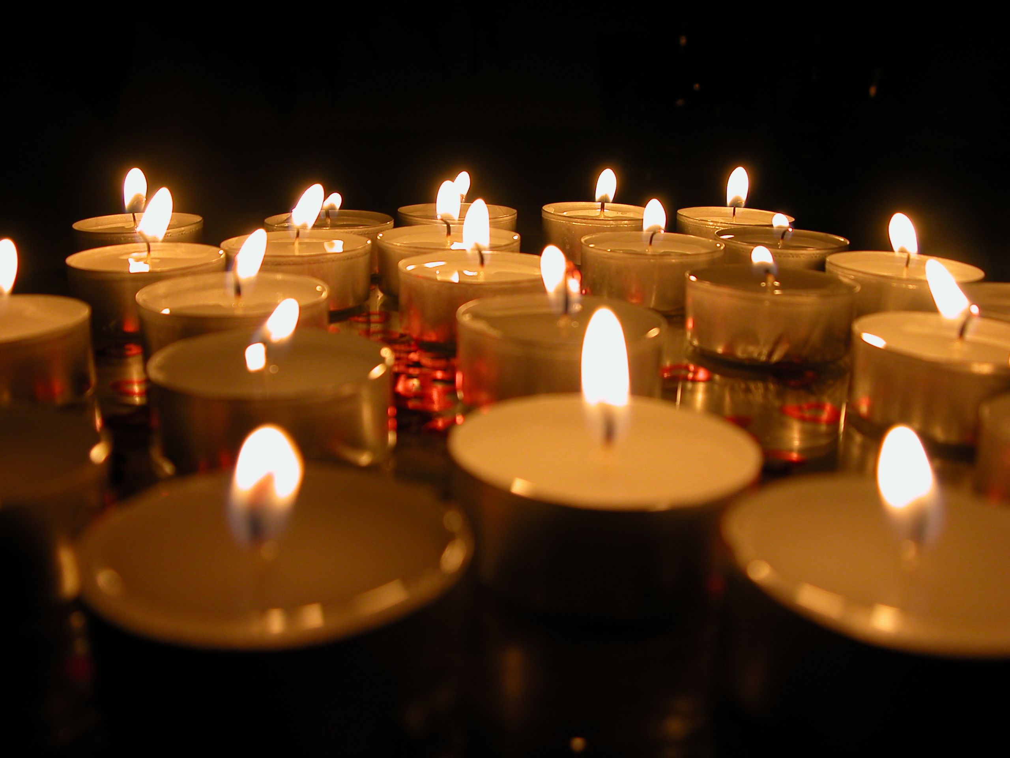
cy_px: 379
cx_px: 505
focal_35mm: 35
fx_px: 1021
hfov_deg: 52.6
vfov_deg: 40.7
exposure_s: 1/26.8
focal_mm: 8.9
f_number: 2.8
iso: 100
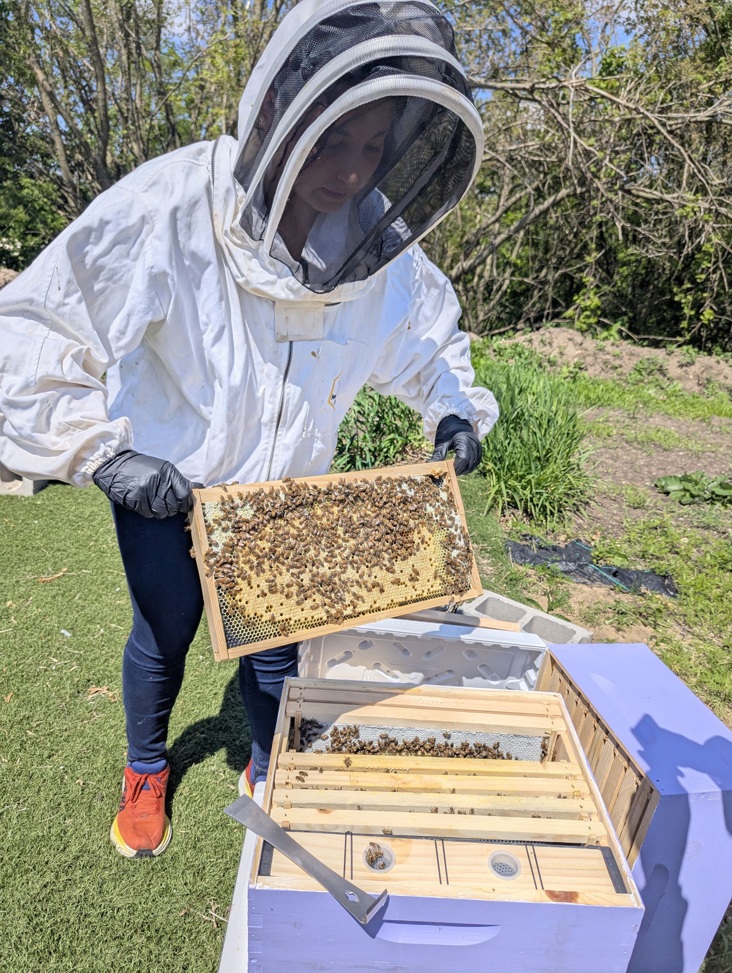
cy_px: 486
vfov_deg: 71.5
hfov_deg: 56.9
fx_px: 675
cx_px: 366
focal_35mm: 24
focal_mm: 6.81
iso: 43
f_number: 1.85
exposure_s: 1/4184
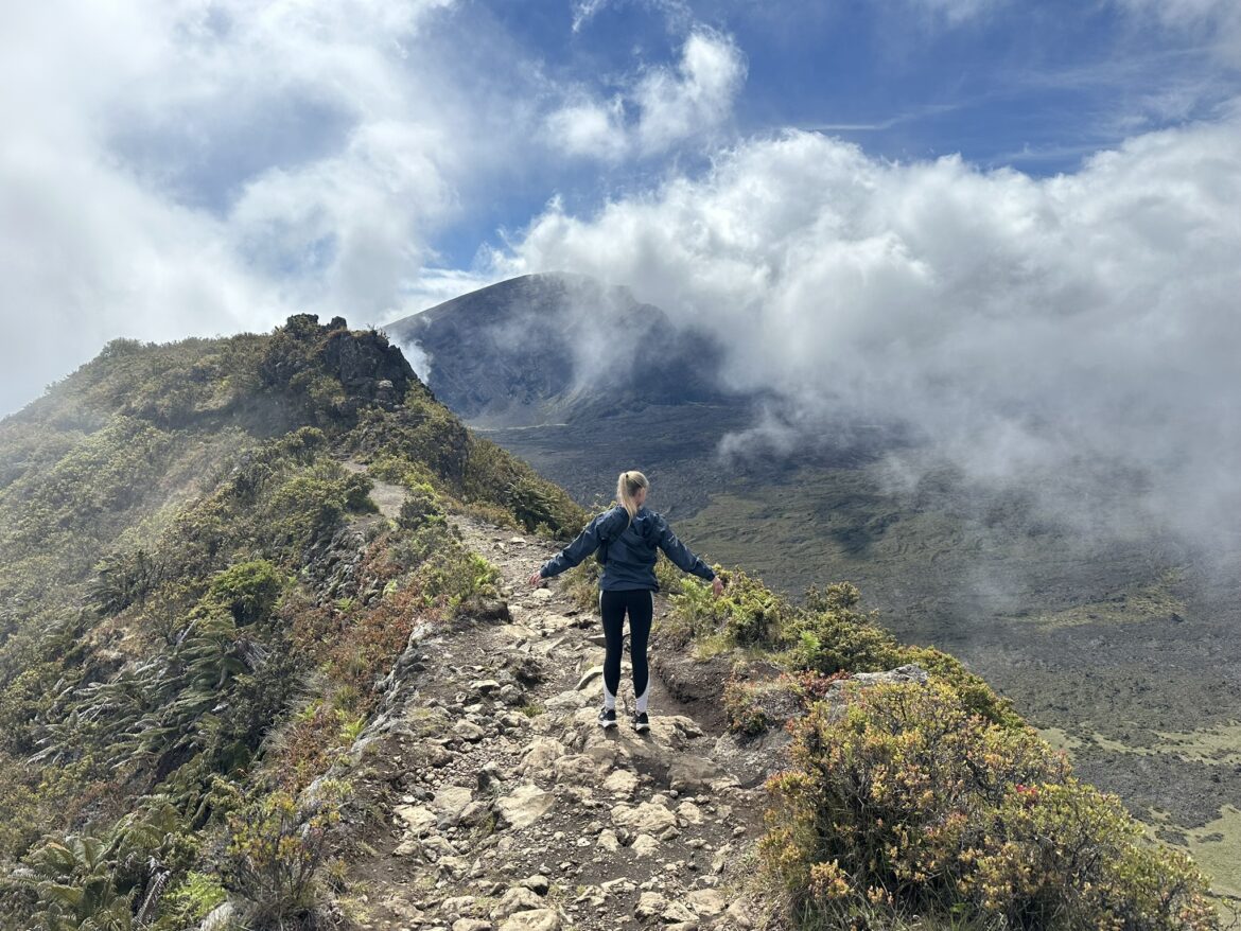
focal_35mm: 24
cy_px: 466
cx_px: 620
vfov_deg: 56.8
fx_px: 861
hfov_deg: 71.6
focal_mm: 6.86
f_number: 1.78
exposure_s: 1/9709
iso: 80
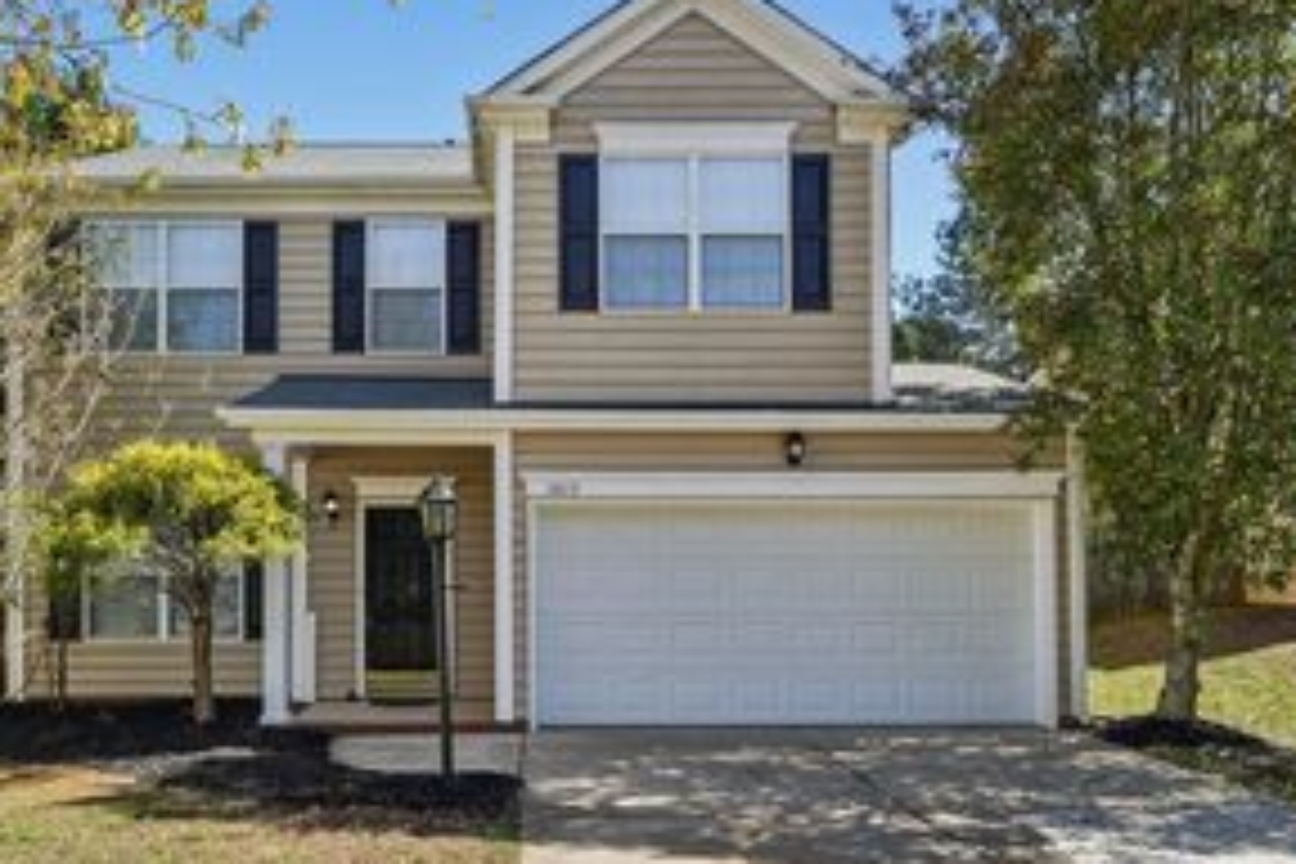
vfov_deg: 49.4
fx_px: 936
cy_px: 493
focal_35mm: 26
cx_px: 540
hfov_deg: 68.9
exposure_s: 1/90
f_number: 8
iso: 100
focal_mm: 10
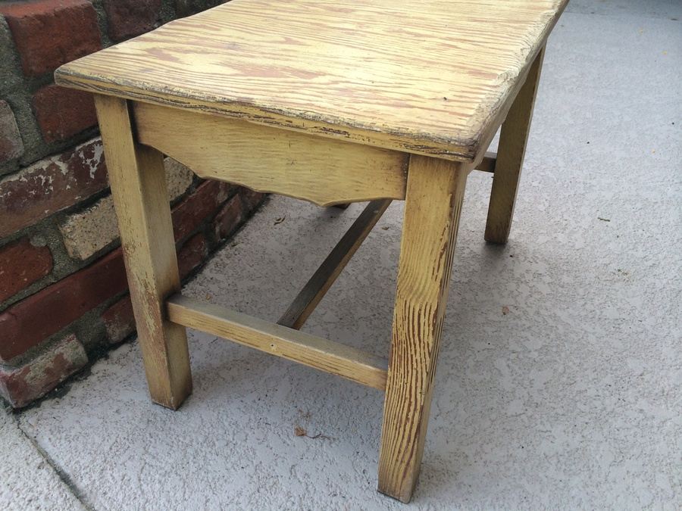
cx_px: 341
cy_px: 256
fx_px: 591
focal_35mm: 30
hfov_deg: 60.0
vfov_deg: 46.8
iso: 64
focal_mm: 4.12
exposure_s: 1/120
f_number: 2.2
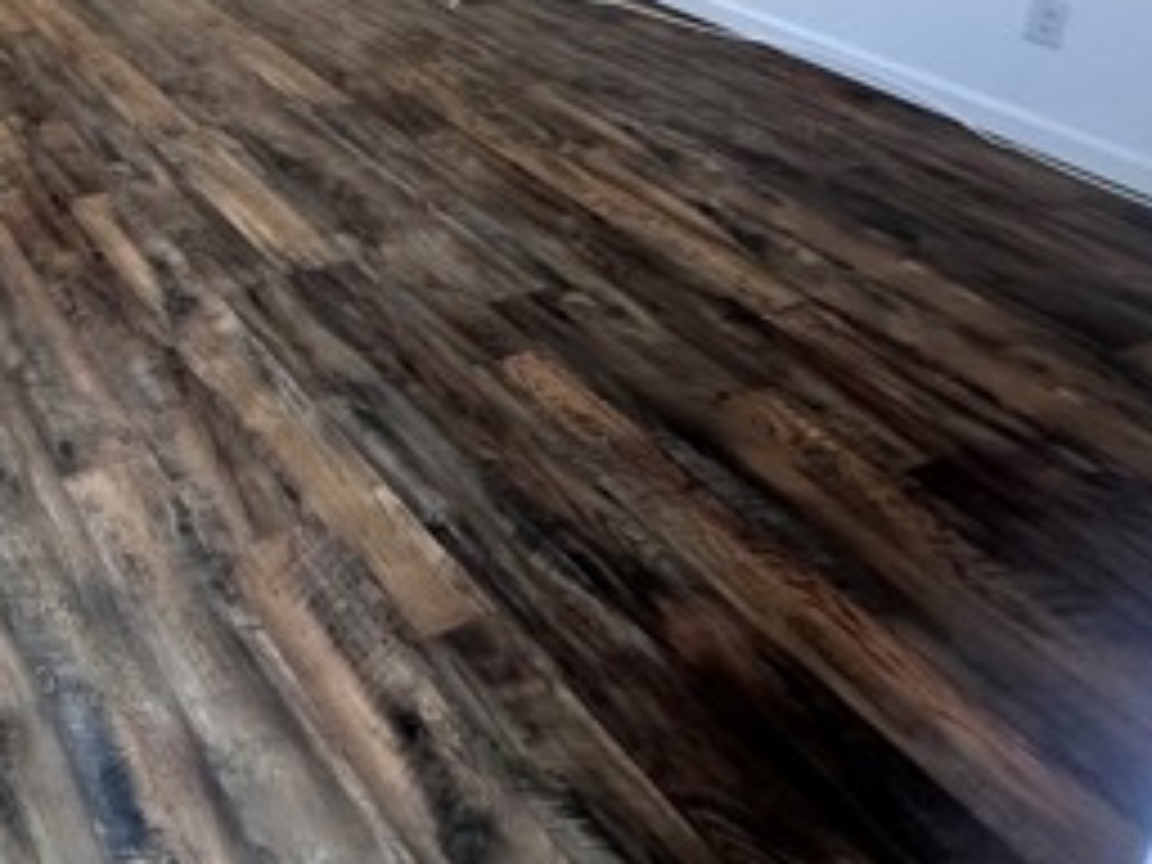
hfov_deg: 45.4
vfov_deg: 34.8
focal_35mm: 35
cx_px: 32
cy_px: -94
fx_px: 1165
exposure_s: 1/99
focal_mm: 2.22
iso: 200
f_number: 2.2
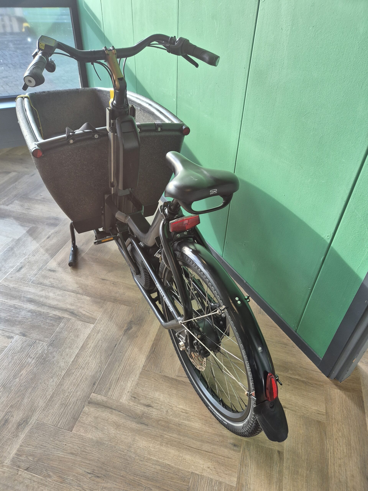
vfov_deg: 73.9
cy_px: 246
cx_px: 184
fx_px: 326
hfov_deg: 58.9
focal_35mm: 23
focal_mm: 5.4
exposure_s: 1/180
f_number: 1.8
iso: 80
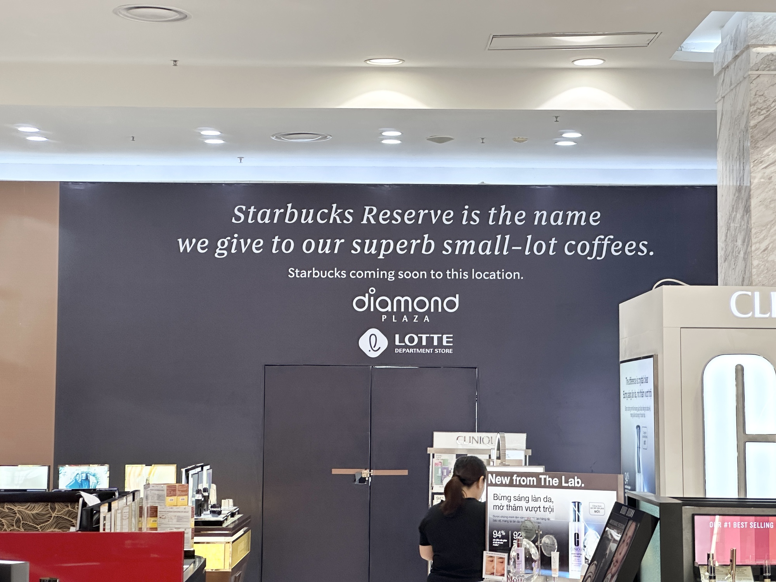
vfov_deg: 19.1
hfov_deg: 25.3
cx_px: 388
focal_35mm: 77
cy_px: 291
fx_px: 1726
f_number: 2.8
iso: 160
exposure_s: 1/100
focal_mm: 9
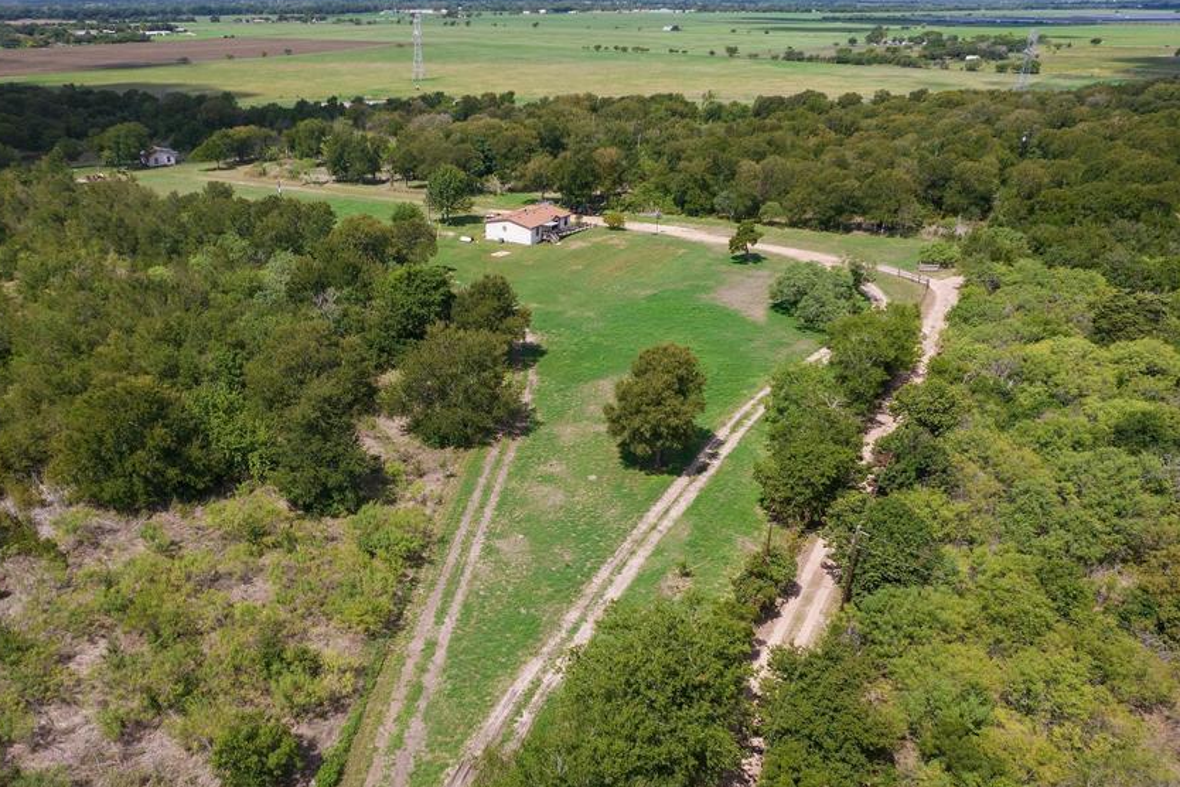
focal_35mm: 27
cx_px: 480
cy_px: 415
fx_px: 885
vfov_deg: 47.9
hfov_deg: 66.8
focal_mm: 8.38
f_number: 2.8
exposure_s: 1/1600
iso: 100
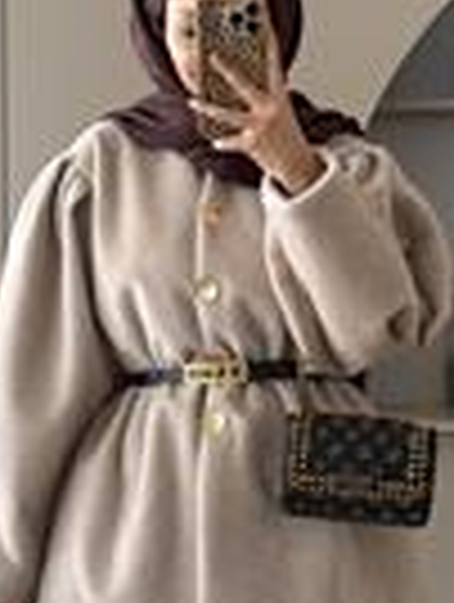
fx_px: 1290
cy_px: 484
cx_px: 270
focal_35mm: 74
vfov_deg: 25.8
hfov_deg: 19.9
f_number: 1.78
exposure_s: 1/121
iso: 100
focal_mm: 6.76
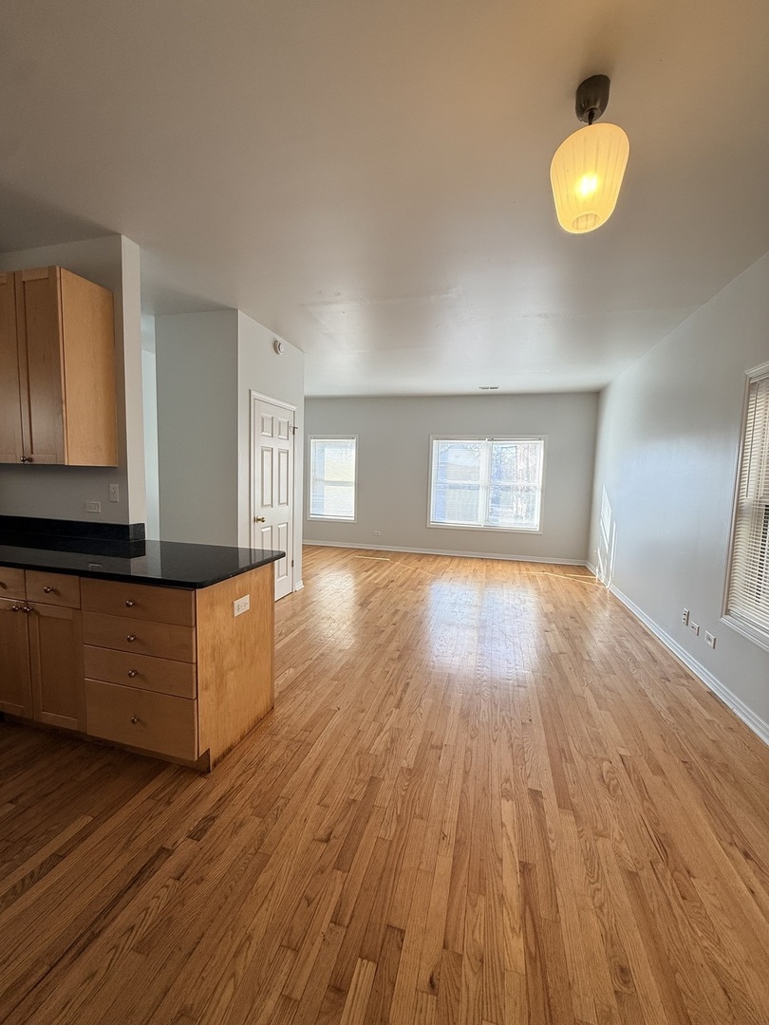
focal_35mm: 14
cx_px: 384
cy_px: 512
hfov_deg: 85.7
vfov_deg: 102.1
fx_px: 415
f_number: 2.2
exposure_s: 1/120
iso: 64
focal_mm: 2.22
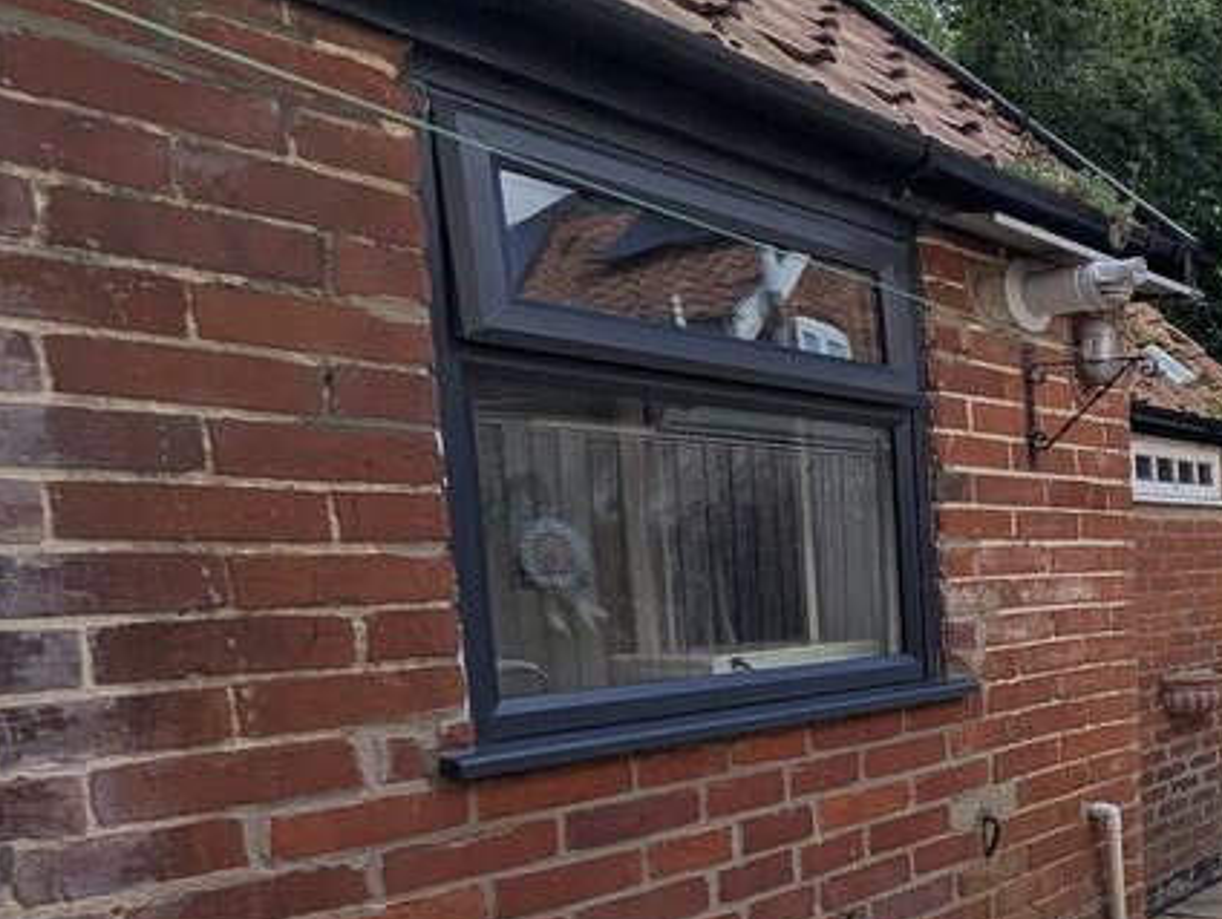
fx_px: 1025
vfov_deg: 47.2
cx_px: 1447
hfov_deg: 42.3
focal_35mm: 29
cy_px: 644
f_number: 1.7
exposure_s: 1/1245
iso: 39
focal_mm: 2.02
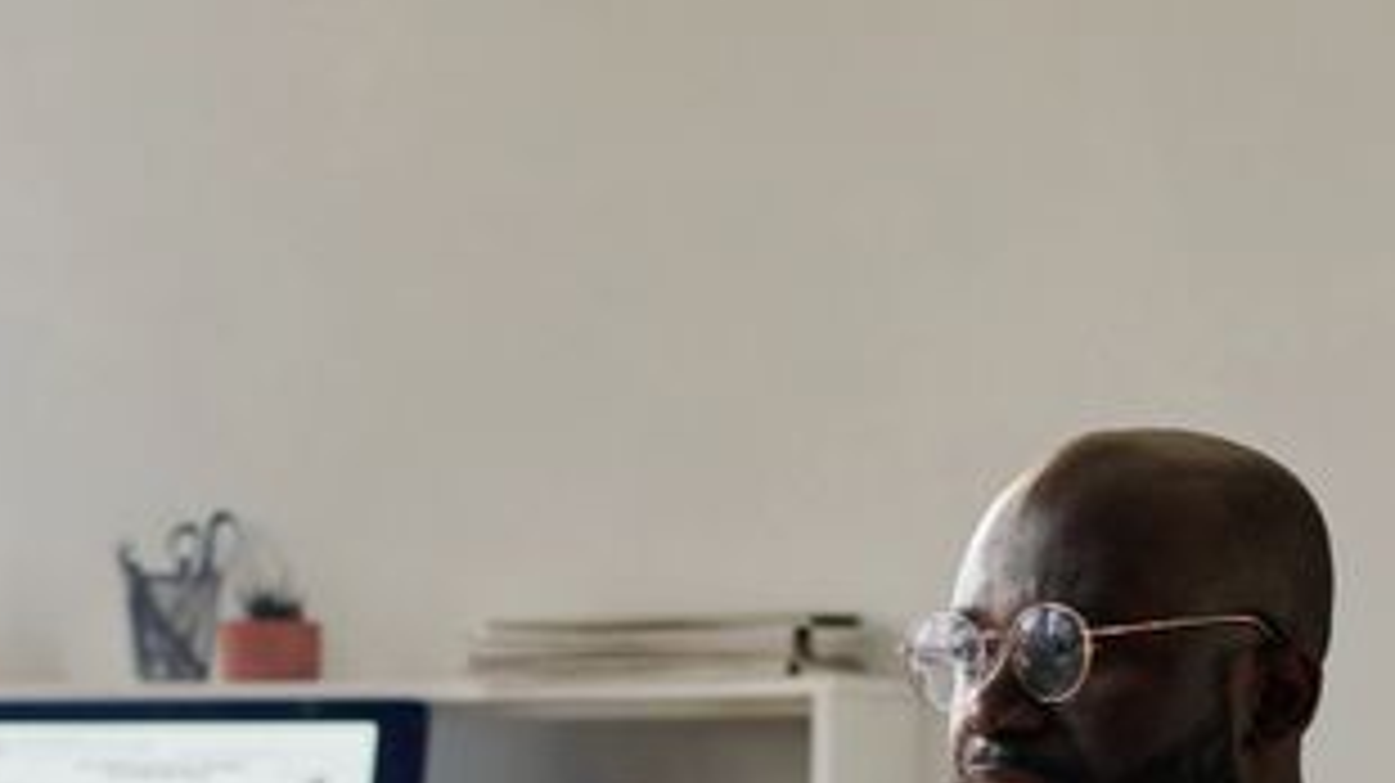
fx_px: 5804
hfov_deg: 13.7
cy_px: 947
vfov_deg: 7.6
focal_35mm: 157
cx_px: 360
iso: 500
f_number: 3.5
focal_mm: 58
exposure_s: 1/160
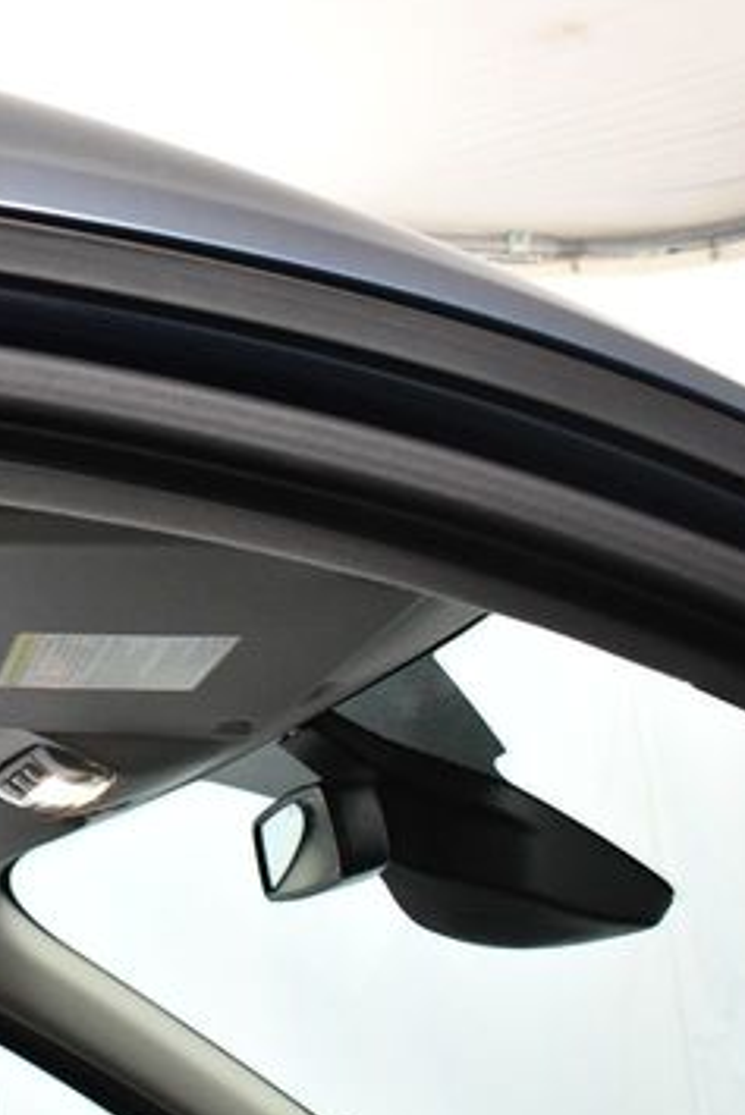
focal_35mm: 65
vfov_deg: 30.9
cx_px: -217
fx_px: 2016
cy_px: 551
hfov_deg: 19.4
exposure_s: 1/125
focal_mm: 18
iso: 1600
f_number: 3.5
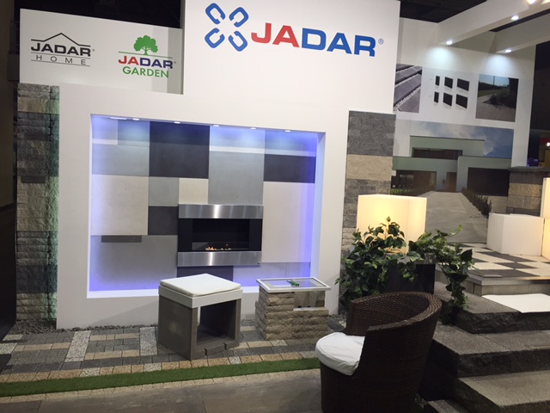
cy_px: 206
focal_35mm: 29
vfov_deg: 48.2
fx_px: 461
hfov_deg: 61.7
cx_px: 275
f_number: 2.2
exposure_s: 1/100
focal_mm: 4.15
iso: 50
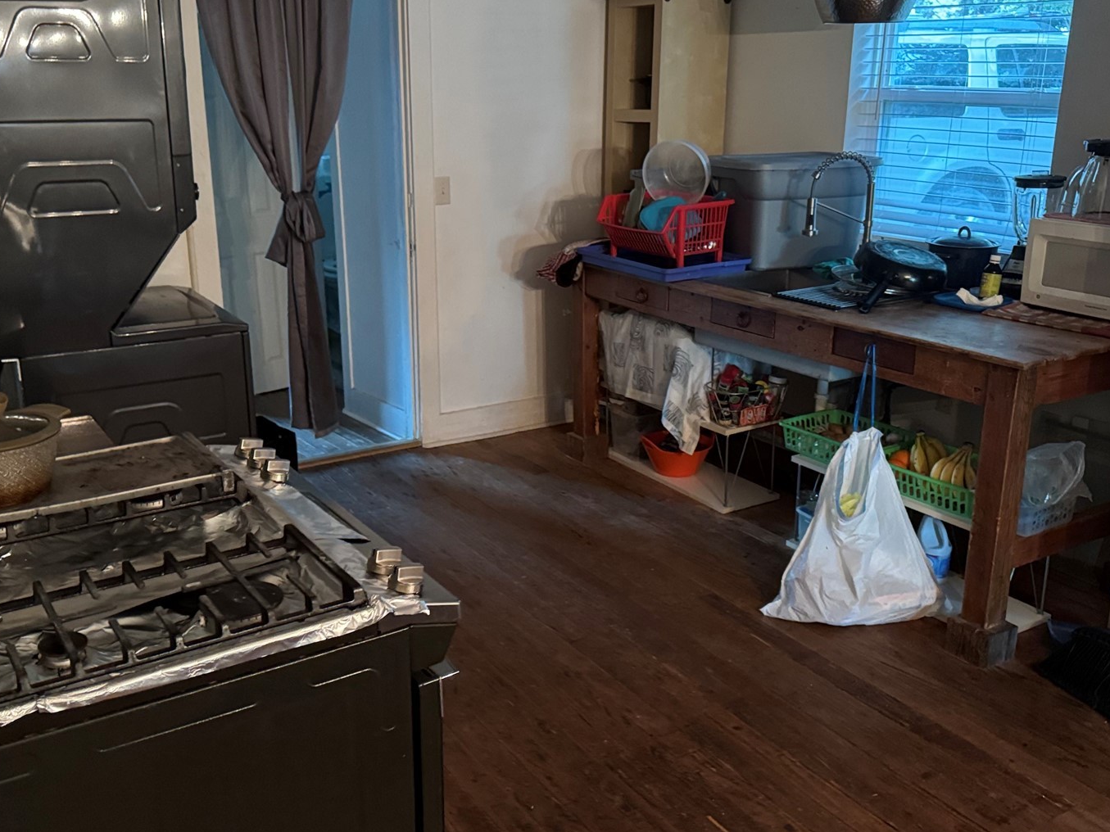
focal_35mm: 34
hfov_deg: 53.9
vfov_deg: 41.8
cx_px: 512
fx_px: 1090
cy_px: 418
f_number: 1.78
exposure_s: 1/30
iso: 1000
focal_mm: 6.76
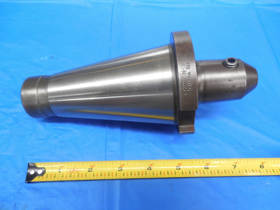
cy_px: 105
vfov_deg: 54.9
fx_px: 202
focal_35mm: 25
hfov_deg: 69.4
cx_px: 140
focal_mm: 4.5
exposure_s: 1/30
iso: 400
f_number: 3.3
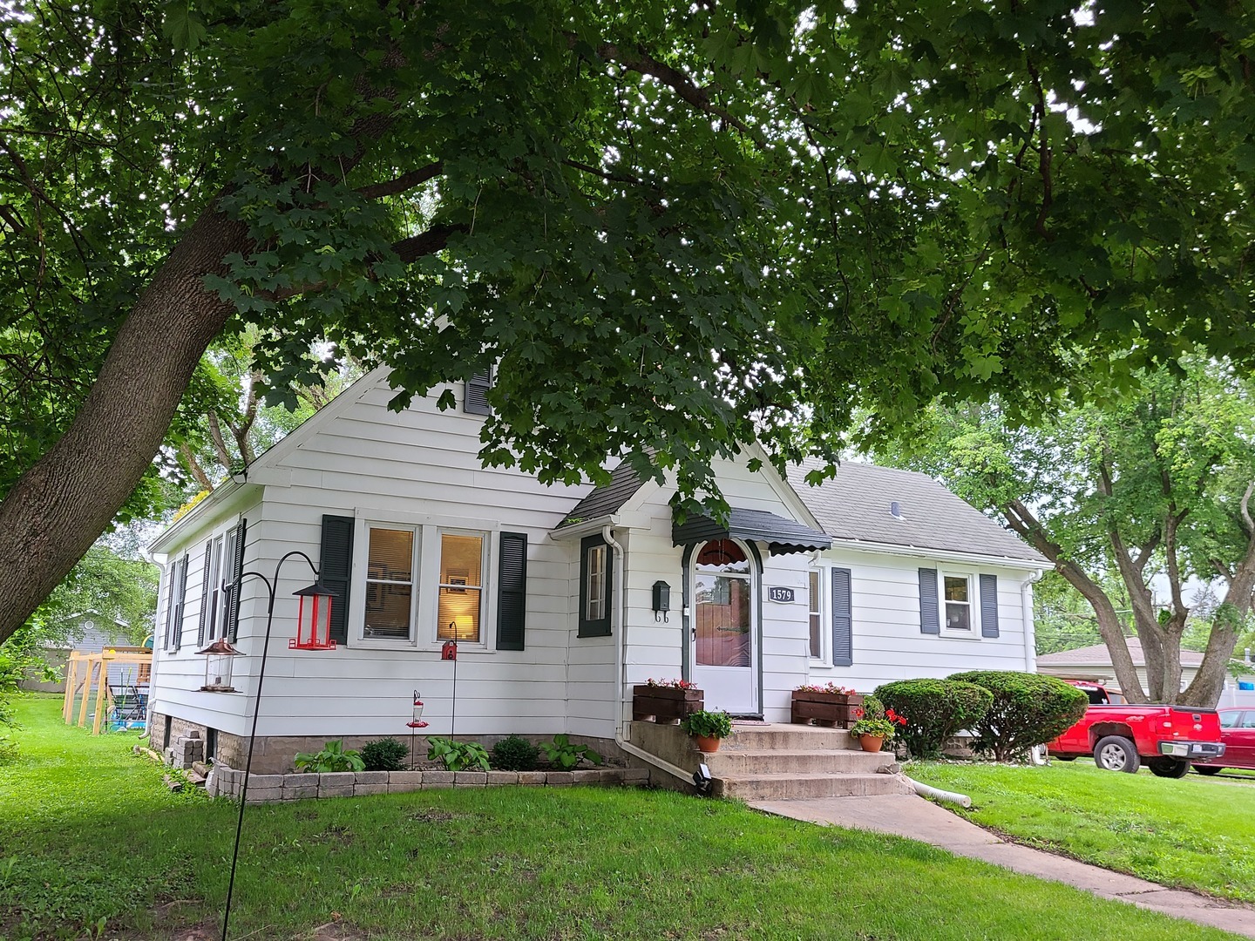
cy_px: 470
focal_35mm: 26
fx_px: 943
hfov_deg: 67.3
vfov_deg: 53.1
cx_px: 628
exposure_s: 1/59
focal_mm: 5.4
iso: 80
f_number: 1.8
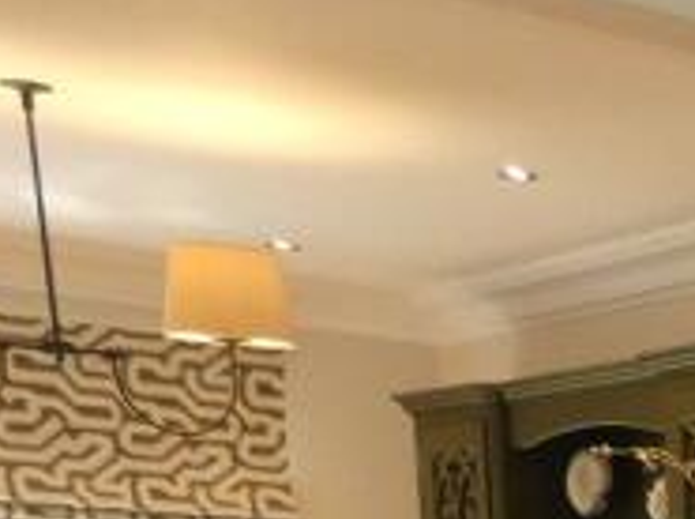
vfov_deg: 10.9
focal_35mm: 111
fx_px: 2224
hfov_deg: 14.9
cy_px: 1309
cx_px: 1334
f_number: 2.8
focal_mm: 3.6
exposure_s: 1/60
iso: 200
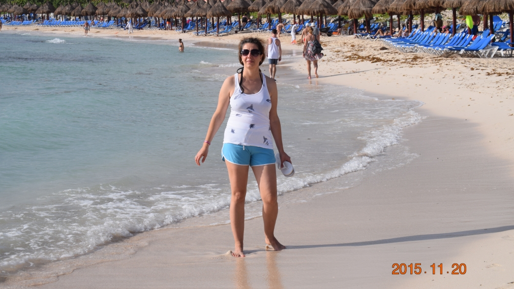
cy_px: 122
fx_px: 1193
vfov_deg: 13.8
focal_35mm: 88
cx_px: 255
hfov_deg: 24.3
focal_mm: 55
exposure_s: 1/500
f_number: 11
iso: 200
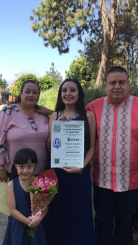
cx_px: 65
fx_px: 208
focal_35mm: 32
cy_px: 122
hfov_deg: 36.7
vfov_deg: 61.0
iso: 32
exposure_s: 1/494
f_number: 2.2
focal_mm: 4.15
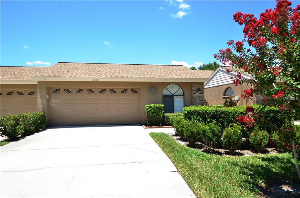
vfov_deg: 62.9
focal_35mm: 20
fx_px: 162
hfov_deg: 85.6
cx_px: 150
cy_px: 99
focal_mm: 13
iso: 100
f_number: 7.1
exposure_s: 1/160
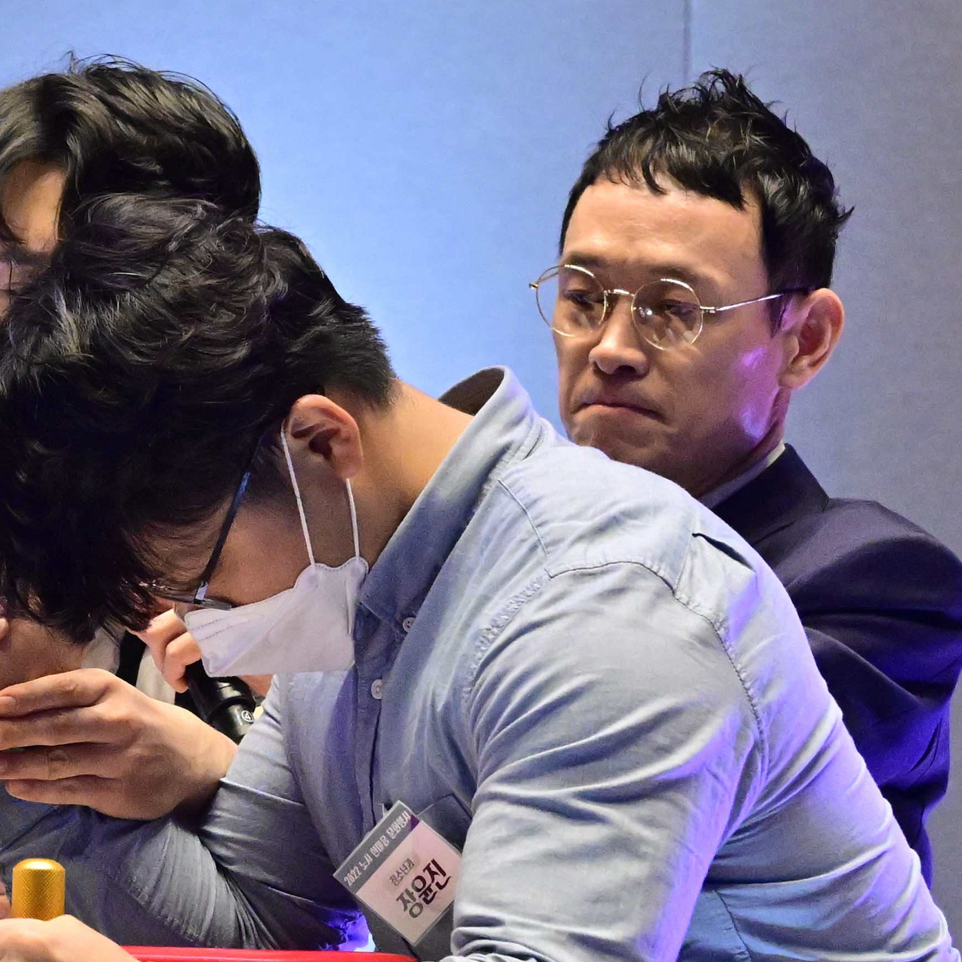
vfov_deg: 5.7
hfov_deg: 5.7
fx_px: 9684
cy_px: 538
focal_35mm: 308
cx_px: 71
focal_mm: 78
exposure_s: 1/160
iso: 6400
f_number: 4.5
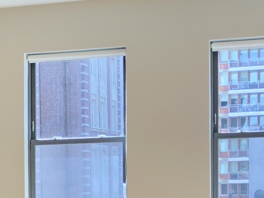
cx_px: -289
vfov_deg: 10.2
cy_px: 237
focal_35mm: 143
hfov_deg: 12.0
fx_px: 1091
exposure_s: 1/120
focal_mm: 4
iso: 50
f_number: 1.8
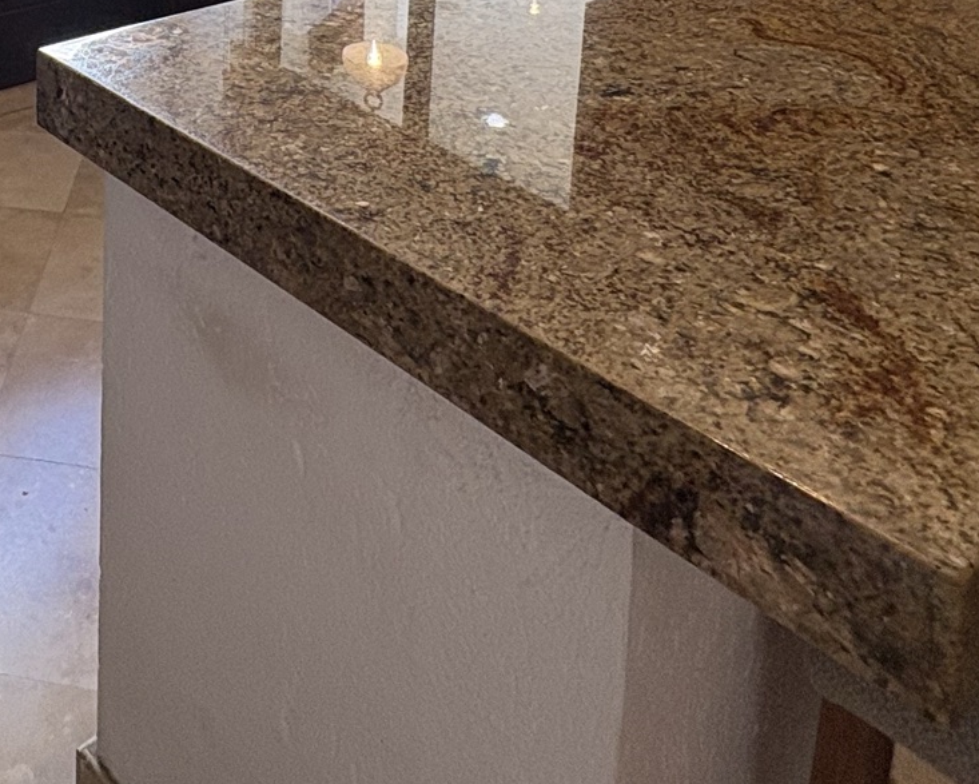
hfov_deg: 40.7
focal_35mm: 41
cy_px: -260
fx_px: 1188
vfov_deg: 28.9
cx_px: 67
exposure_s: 1/120
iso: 64
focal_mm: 2.22
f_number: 2.2
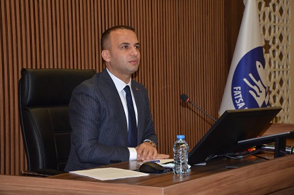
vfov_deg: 14.7
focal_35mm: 93
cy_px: 98
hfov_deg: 21.9
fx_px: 758
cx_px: 147
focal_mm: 62
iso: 800
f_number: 5.3
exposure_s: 1/60
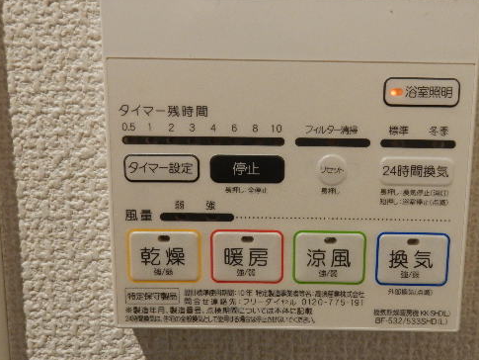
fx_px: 457
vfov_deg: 42.9
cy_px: 193
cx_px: 291
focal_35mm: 33
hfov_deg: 54.9
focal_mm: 4.5
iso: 400
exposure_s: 1/20
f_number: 3.7
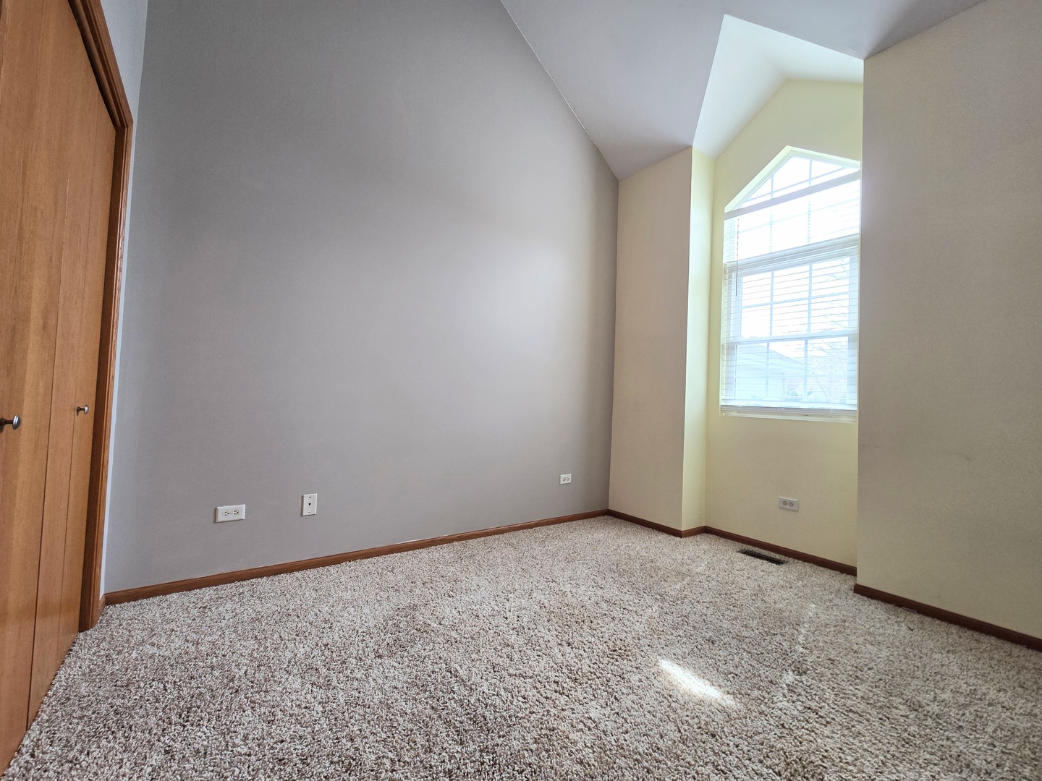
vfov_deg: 89.9
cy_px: 390
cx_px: 521
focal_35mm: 13
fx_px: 391
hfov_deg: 106.2
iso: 64
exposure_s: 1/60
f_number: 2.2
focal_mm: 2.2
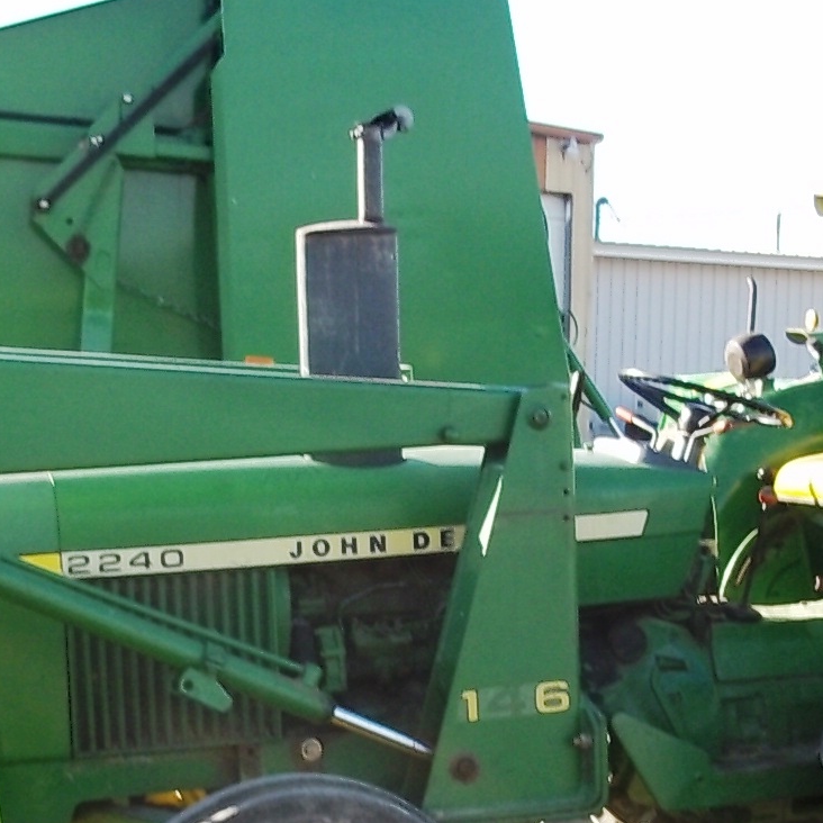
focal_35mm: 89
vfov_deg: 19.3
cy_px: 639
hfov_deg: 19.5
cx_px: 367
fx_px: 2394
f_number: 3.1
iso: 80
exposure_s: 1/320
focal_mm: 6.5
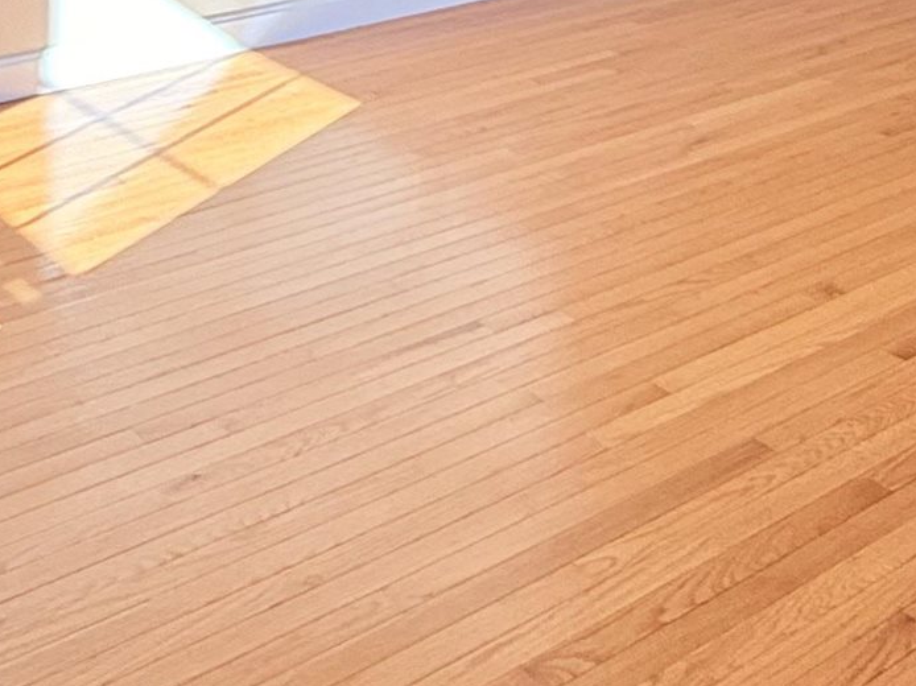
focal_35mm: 62
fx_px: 1640
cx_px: 1131
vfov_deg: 18.8
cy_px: -511
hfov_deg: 27.1
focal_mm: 2.22
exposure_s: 1/120
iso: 80
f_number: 2.2
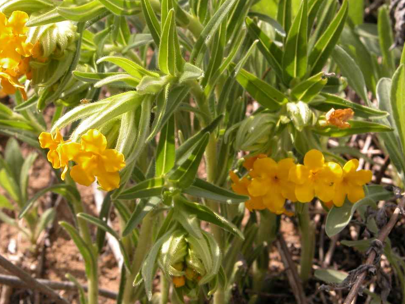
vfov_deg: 9.6
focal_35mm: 155
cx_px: 186
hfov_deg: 12.7
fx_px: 1813
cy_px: 159
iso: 100
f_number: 7.5
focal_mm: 29.5
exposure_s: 1/130
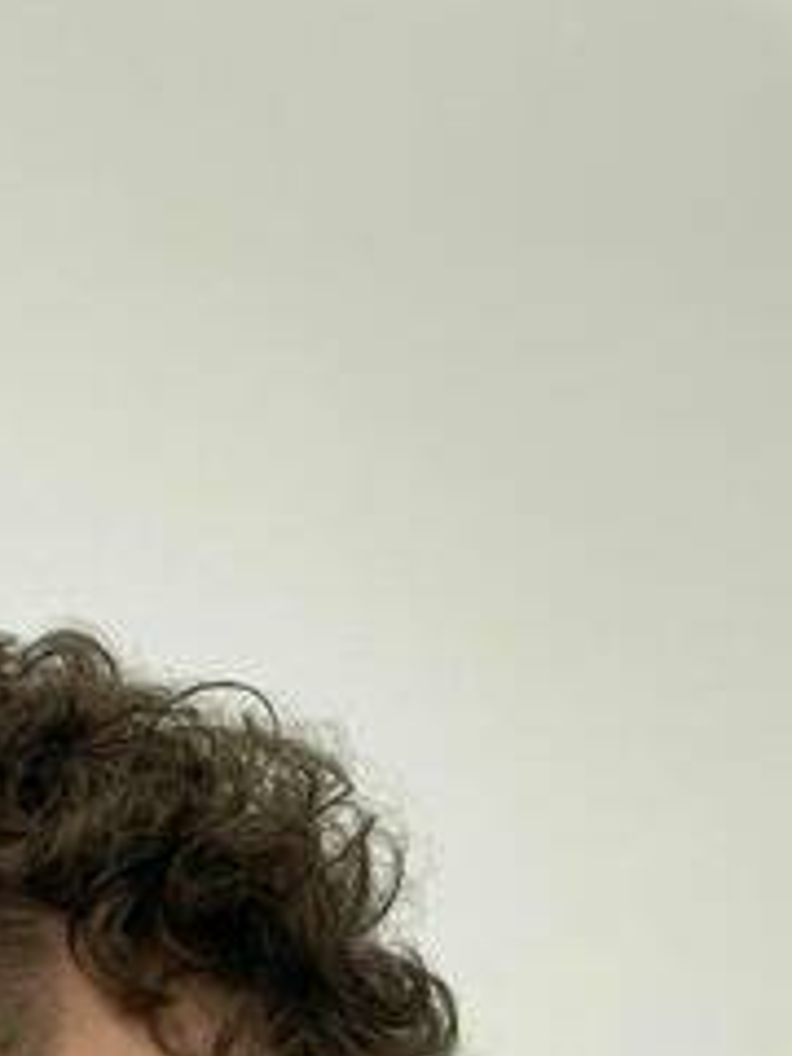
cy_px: 1307
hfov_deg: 20.9
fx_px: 1983
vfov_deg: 26.2
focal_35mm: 65
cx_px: -185
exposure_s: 1/147
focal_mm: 4.2
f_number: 1.6
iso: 32
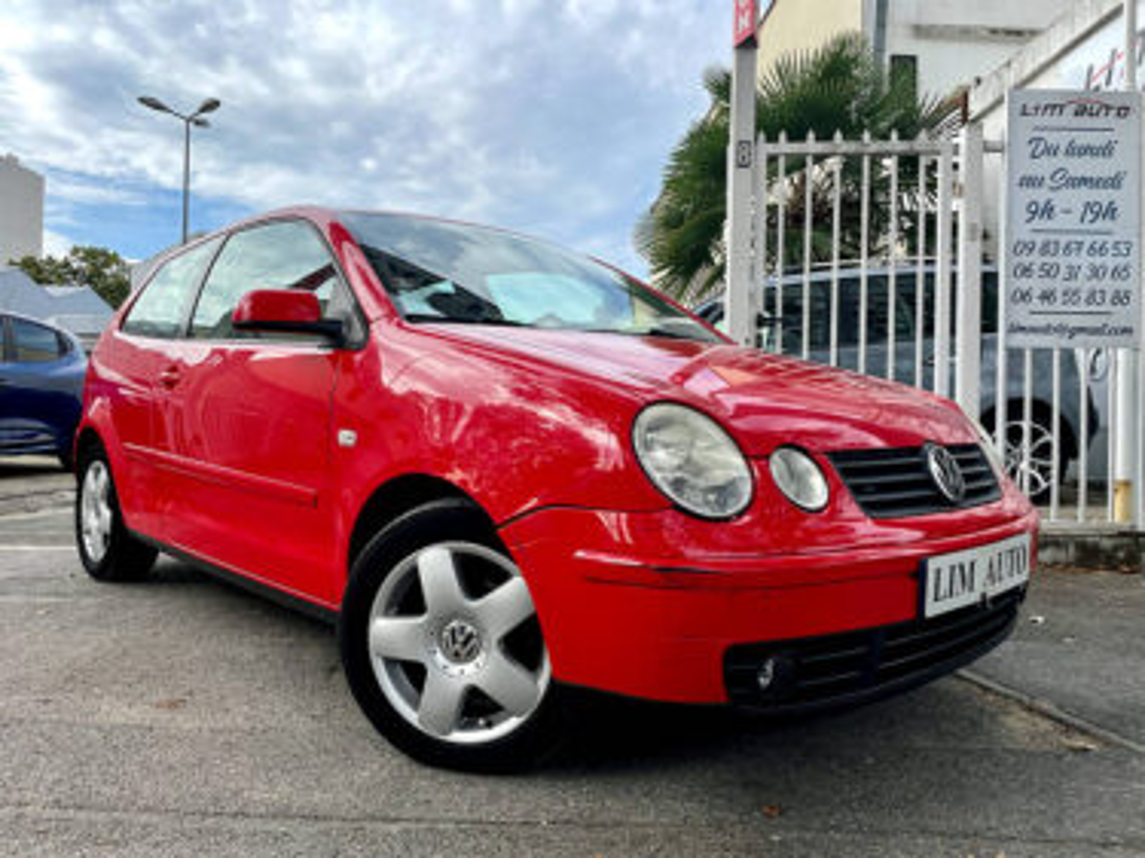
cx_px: 572
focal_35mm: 26
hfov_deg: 67.3
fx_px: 860
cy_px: 429
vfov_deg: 53.0
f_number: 1.6
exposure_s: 1/1335
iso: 32
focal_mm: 4.2
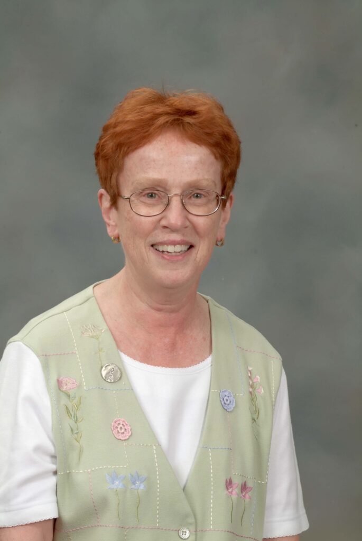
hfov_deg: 10.0
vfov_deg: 14.8
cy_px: 270
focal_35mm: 138
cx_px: 181
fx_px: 2076
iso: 100
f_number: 13
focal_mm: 92
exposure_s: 1/90
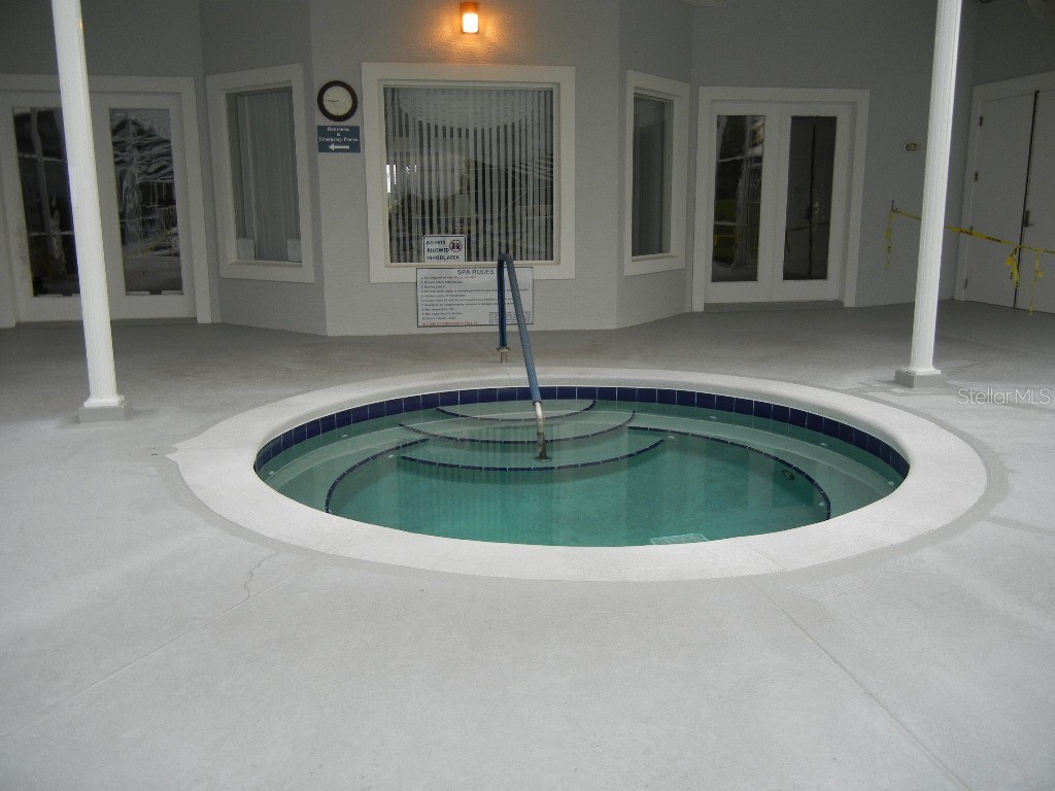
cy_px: 396
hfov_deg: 60.0
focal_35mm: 30
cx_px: 528
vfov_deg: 46.8
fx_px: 914
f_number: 3.5
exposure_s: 1/252
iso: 160
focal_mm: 5.4
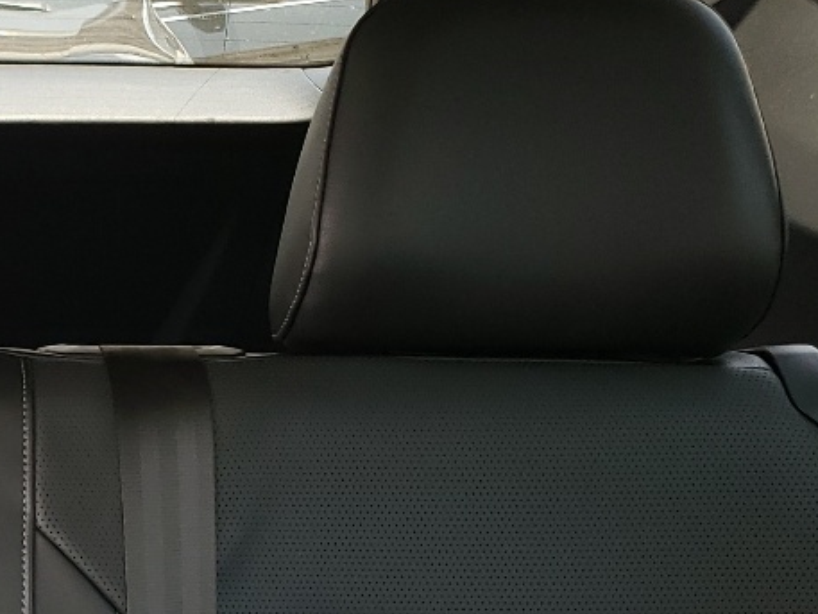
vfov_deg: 16.0
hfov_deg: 19.5
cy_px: 566
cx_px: -310
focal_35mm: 91
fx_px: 2151
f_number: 1.5
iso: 58
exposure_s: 1/120
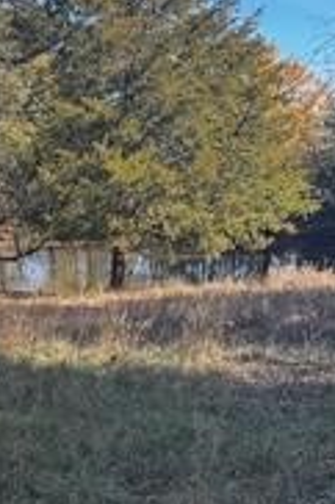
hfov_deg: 20.1
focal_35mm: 66
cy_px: 518
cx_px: 25
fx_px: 923
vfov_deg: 28.4
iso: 80
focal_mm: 6.76
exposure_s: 1/593
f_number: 1.78
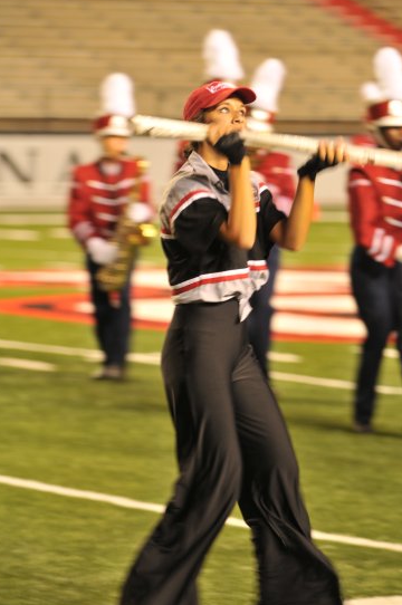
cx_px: 197
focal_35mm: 216
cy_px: 300
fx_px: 3627
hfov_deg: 6.3
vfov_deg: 9.5
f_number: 2.8
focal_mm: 130
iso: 360
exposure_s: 1/60
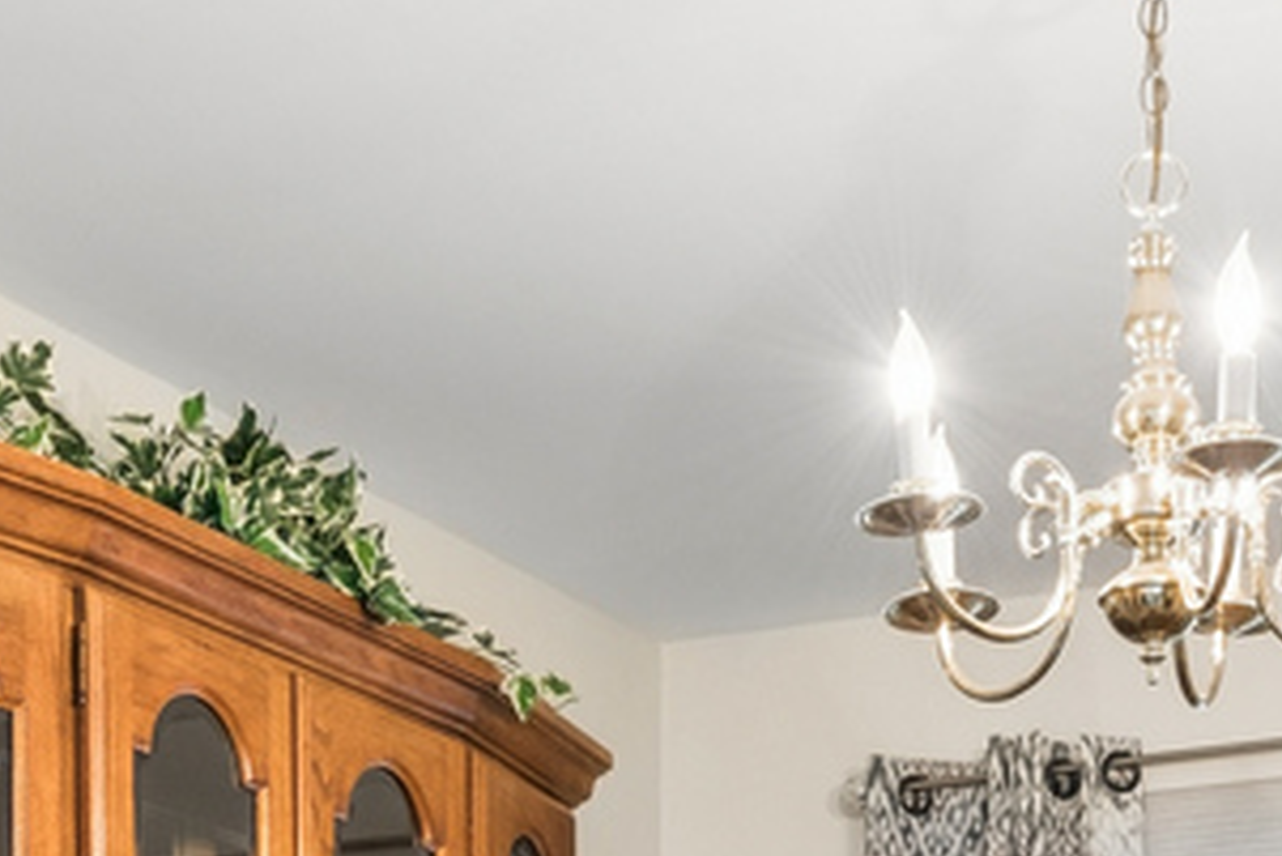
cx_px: 865
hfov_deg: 23.5
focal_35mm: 86
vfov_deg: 14.2
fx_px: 3064
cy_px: 1491
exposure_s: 1/15
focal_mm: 16
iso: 400
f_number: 8
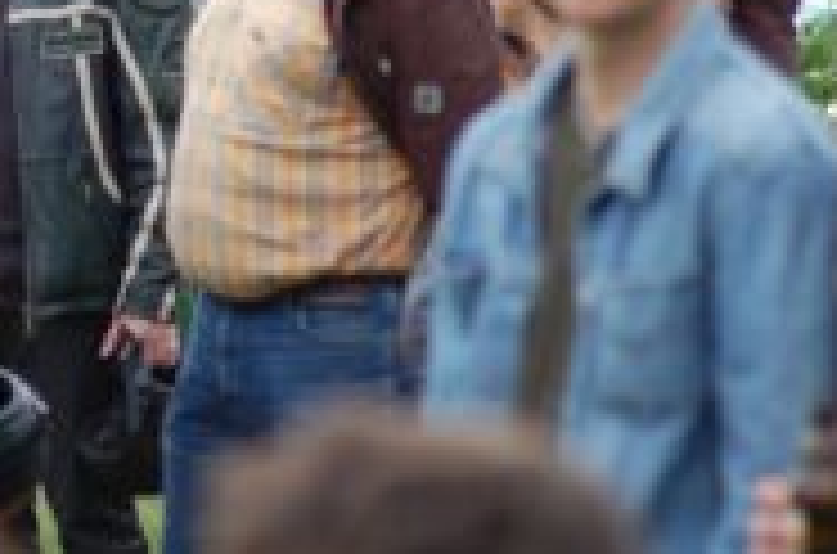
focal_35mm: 549
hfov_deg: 3.8
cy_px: -113
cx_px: 79
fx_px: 12732
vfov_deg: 2.5
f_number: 4.5
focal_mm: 150
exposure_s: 1/640
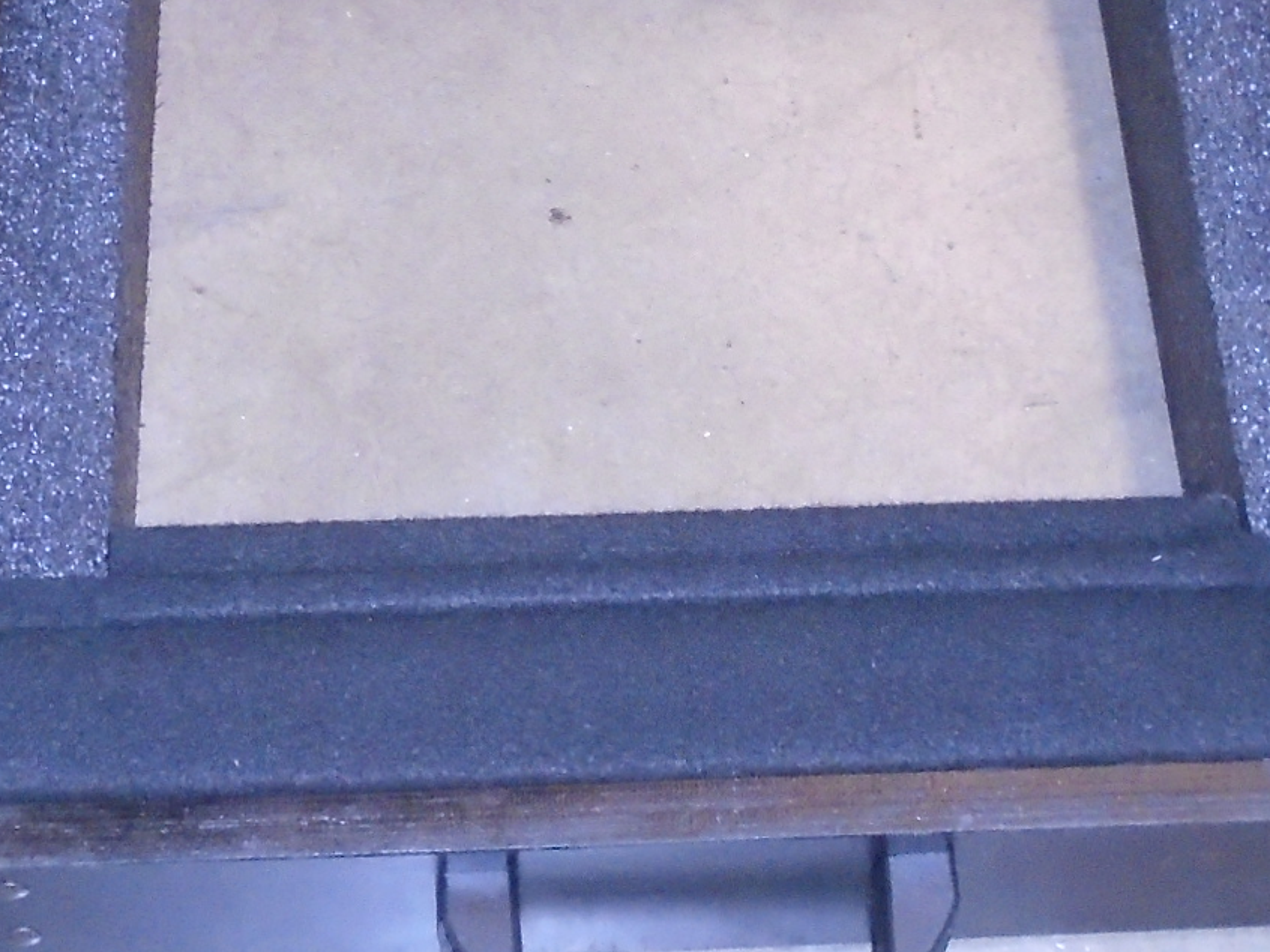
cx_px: 739
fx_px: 3484
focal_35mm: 95
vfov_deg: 15.4
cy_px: 170
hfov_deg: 20.6
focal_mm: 5.5
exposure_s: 1/40
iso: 500
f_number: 3.5
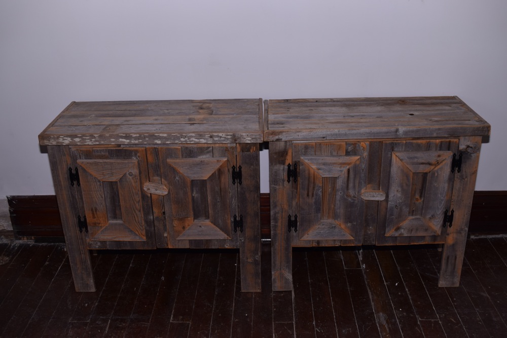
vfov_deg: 34.2
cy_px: 169
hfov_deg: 49.5
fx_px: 549
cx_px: 254
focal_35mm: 39
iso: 200
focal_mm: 26
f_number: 6.3
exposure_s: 1/125
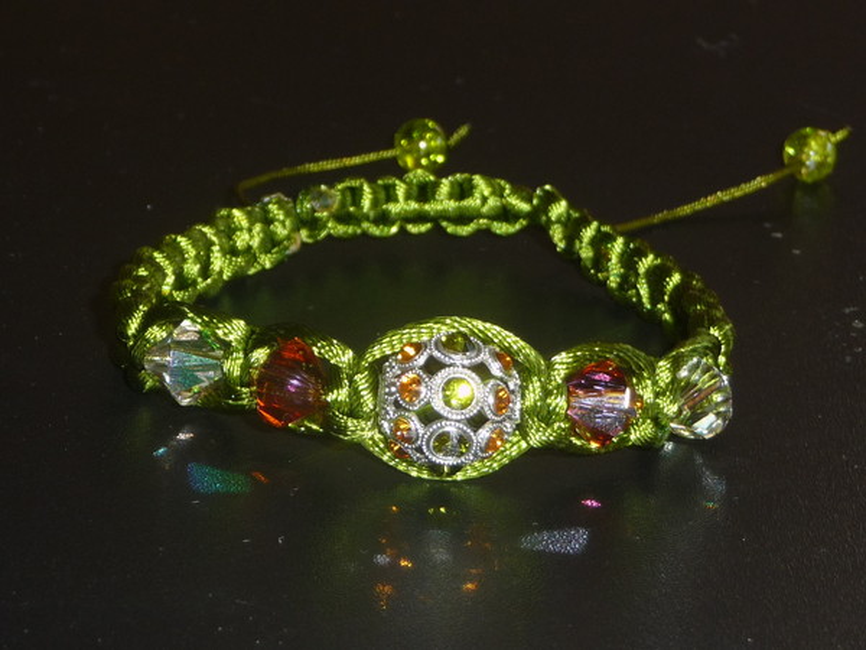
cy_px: 325
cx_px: 433
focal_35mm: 112
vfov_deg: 13.2
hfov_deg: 17.6
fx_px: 2802
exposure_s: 1/30
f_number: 4.5
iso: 100
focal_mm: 11.3
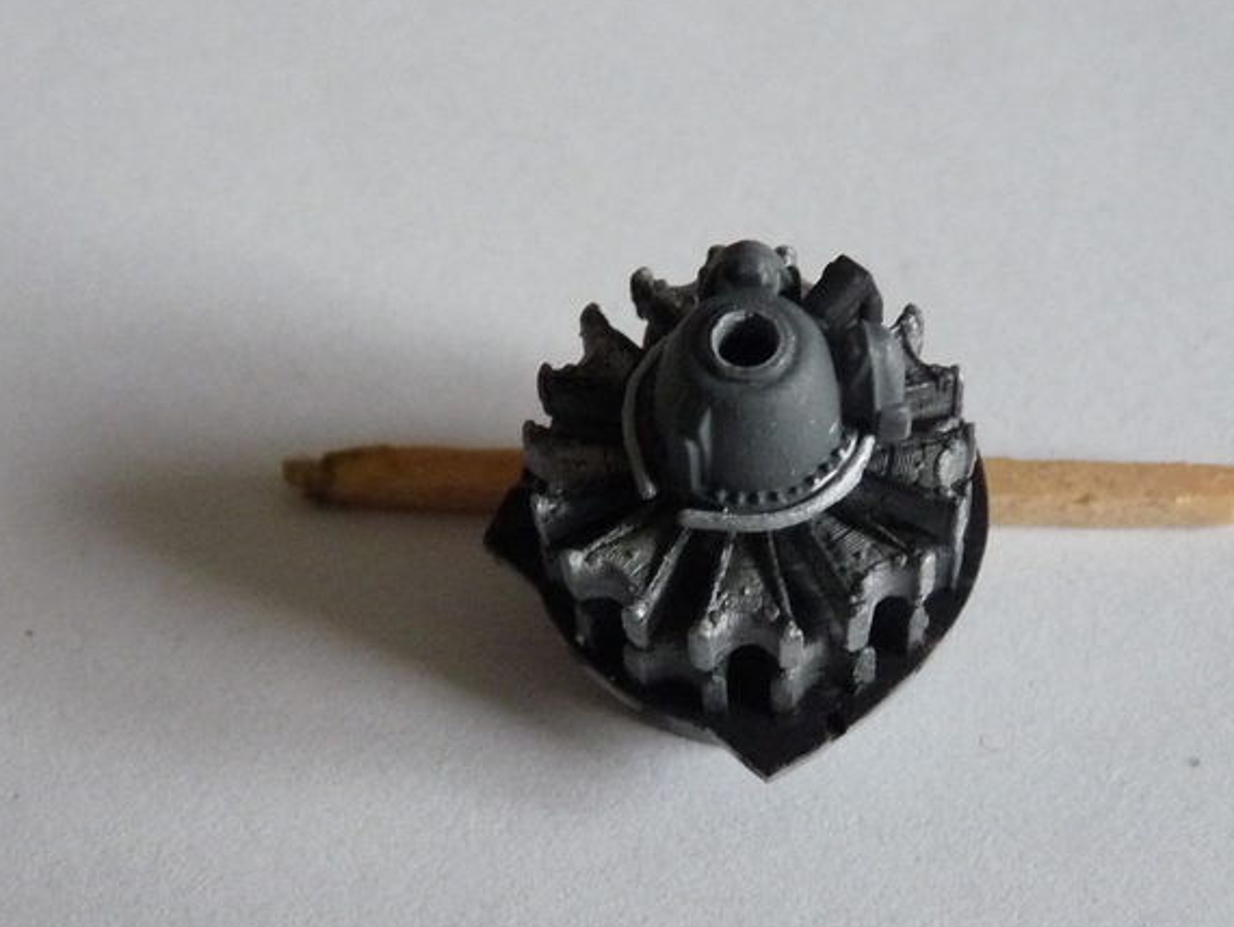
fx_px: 2282
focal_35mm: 64
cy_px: 489
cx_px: 673
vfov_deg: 22.9
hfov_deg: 30.2
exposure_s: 1/13
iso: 400
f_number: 3
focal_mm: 5.8
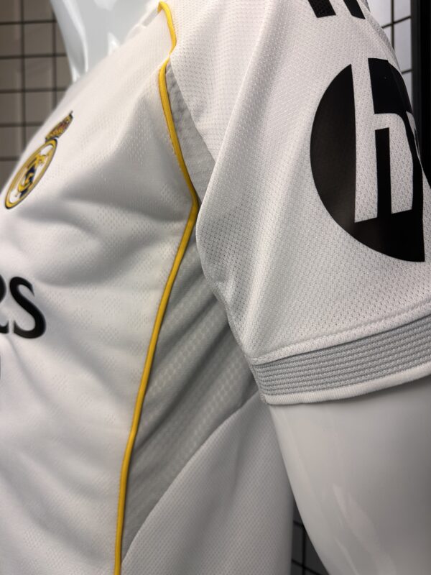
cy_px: 288
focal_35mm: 24
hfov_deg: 56.8
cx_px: 216
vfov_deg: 71.6
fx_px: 398
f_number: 1.78
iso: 80
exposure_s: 1/248
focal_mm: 6.86
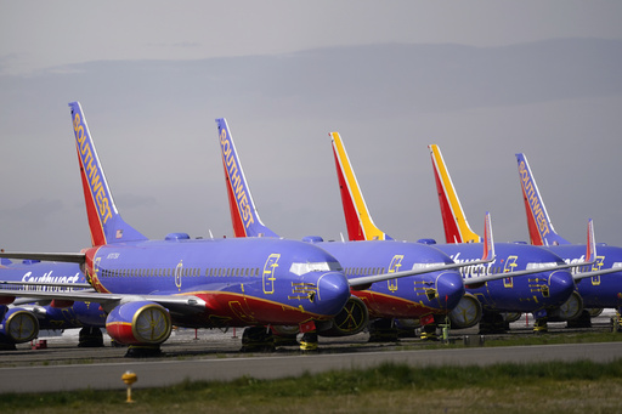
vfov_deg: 5.1
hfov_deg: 7.6
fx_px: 4681
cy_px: 207
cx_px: 311
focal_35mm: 271
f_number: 5.6
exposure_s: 1/5000
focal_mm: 271
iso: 400
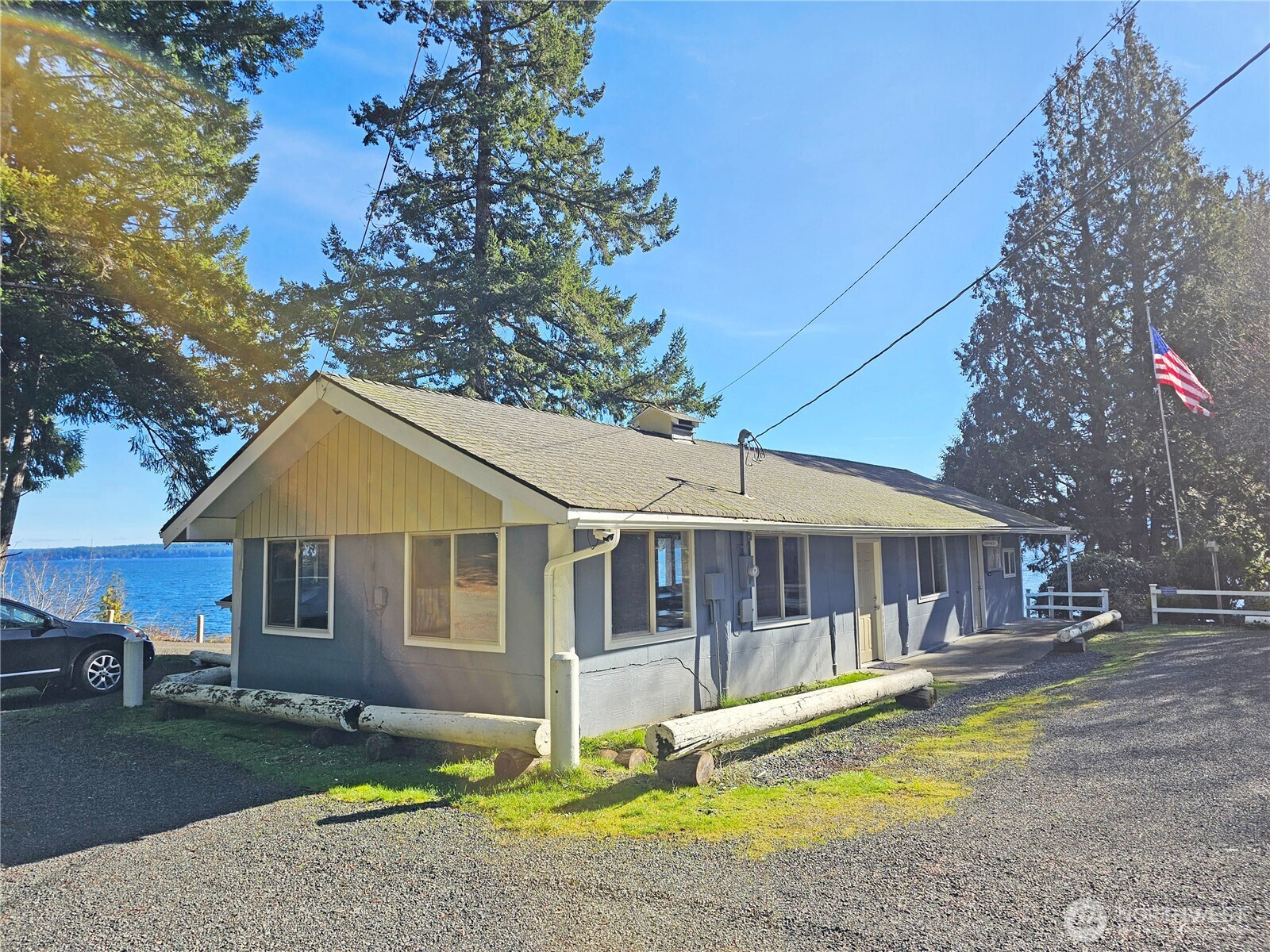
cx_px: 635
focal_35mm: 23
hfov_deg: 73.9
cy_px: 476
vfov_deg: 58.9
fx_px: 844
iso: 10
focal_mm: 6.3
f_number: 1.7
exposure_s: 1/472
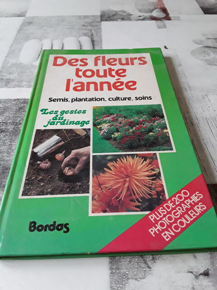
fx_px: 226
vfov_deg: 65.3
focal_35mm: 27
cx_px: 108
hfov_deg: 51.4
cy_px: 145
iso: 125
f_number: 1.9
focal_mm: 2.91
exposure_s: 1/33
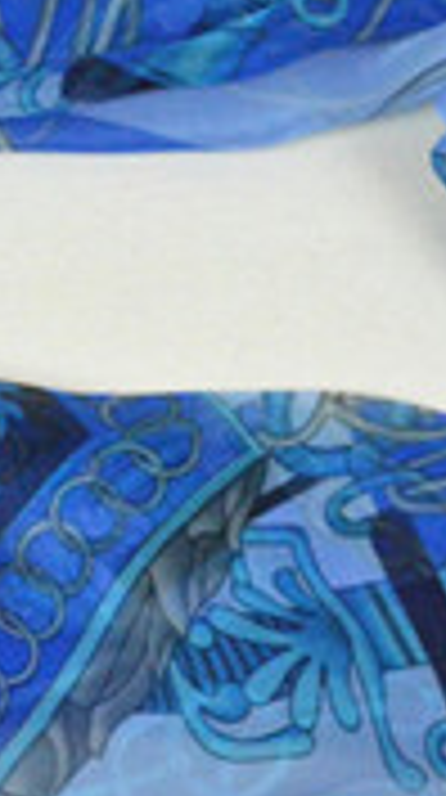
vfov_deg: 16.1
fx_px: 2808
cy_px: 261
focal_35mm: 133
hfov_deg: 9.1
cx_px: 320
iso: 6400
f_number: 11
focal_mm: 30
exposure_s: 1/400
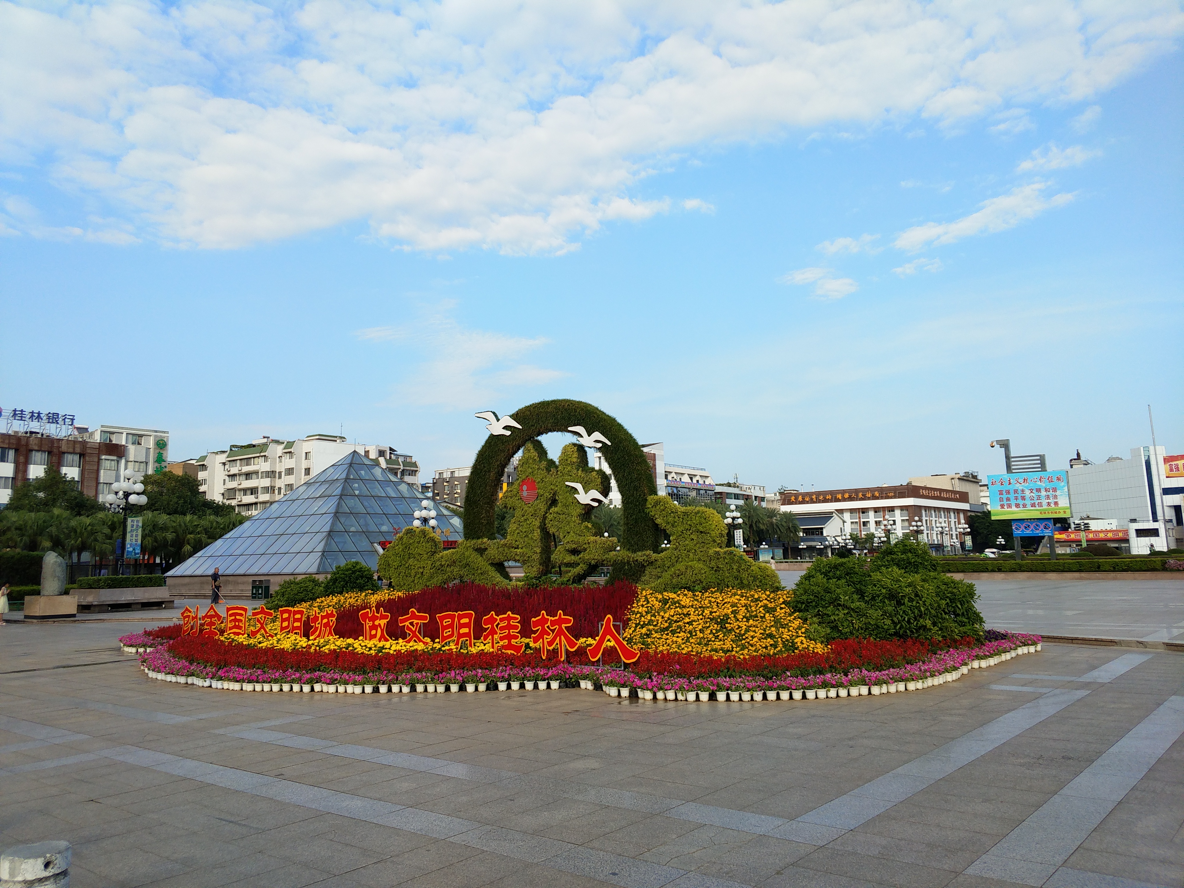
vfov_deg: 54.9
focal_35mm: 25
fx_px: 855
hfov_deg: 69.4
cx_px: 592
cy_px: 444
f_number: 1.7
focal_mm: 4.32
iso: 50
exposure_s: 1/1262
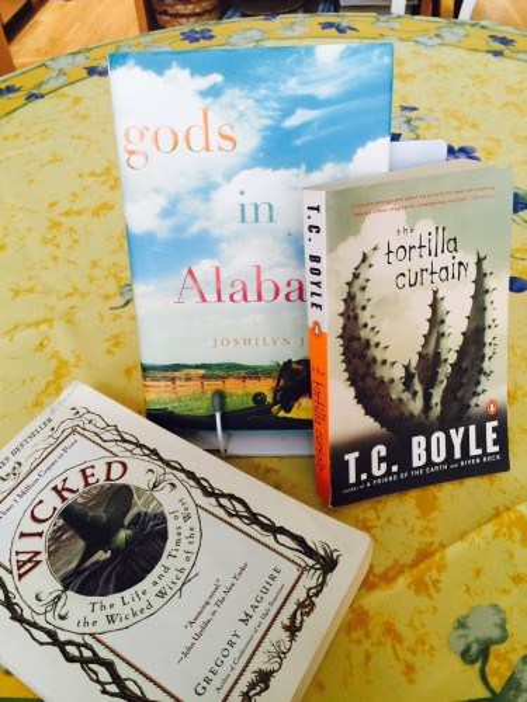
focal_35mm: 29
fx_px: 589
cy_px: 351
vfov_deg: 61.7
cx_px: 264
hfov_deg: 48.2
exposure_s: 1/30
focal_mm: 4.15
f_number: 2.2
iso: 32
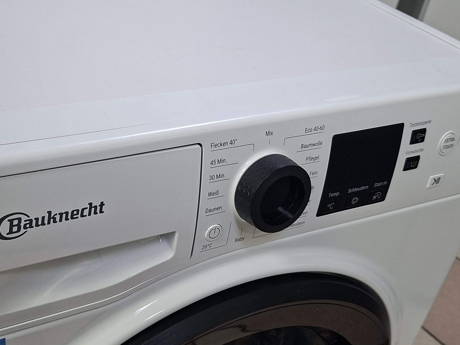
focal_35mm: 45
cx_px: 164
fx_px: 598
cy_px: 166
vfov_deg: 32.2
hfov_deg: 41.7
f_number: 1.8
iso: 160
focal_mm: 5.54
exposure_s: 1/50
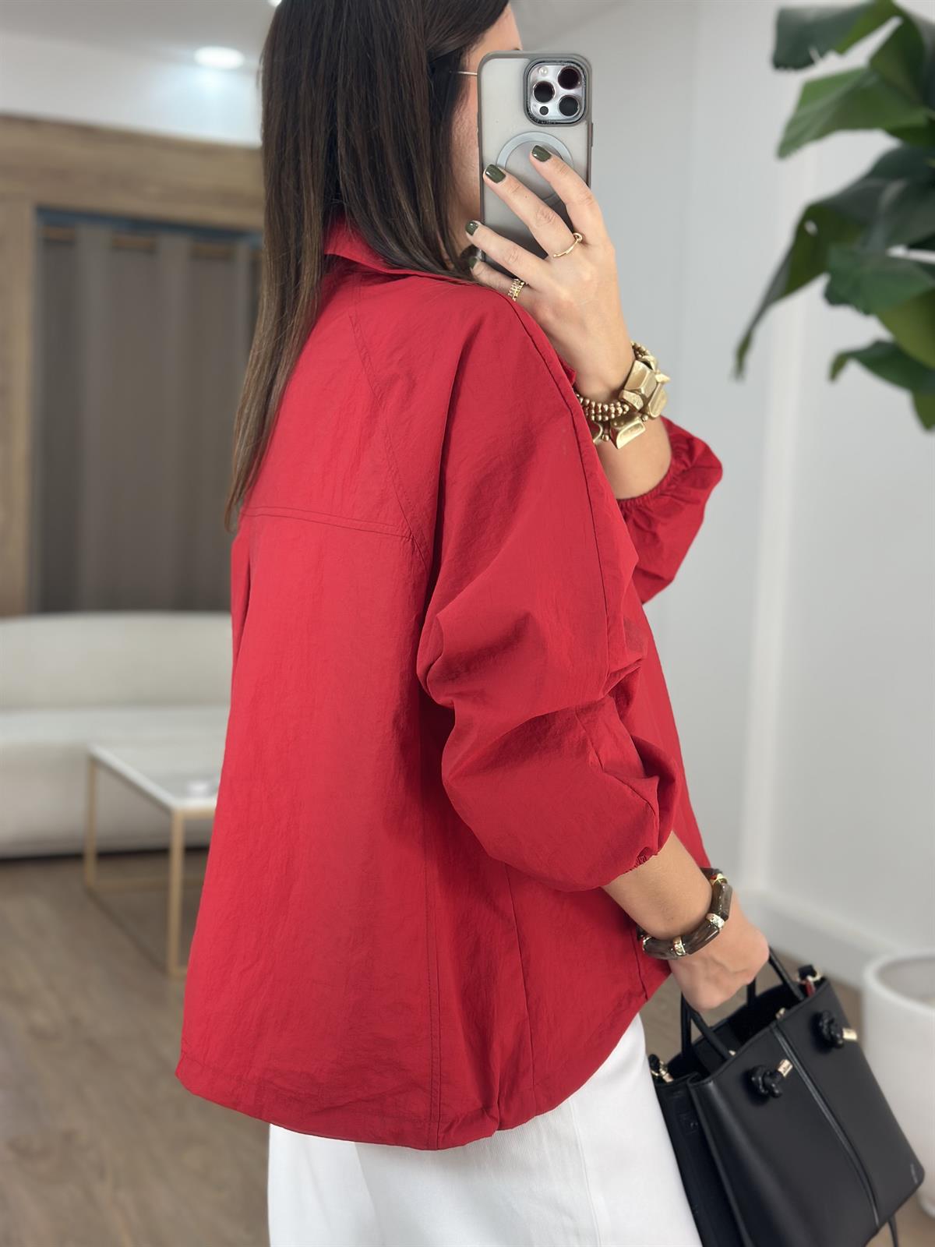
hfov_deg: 30.3
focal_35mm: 48
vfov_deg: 39.7
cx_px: 468
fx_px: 1729
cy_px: 624
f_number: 1.78
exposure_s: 1/153
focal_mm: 6.86
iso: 64
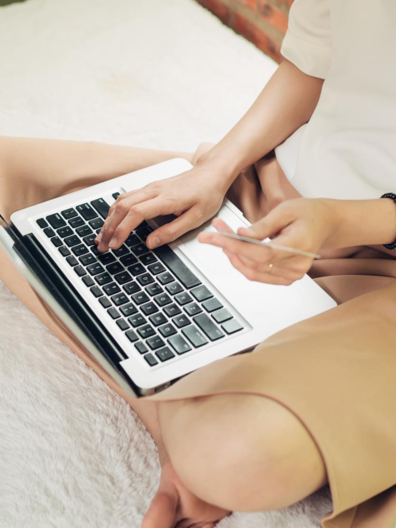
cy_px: 263
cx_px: 154
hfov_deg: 20.1
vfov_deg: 26.7
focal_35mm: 73
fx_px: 1113
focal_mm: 50
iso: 200
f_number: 3.5
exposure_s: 1/250
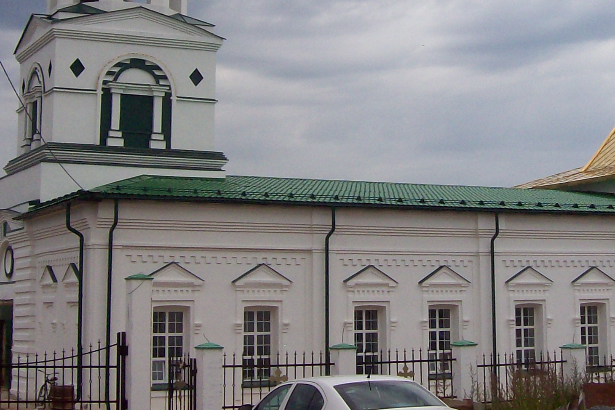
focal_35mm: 73
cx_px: 408
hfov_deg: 27.5
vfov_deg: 18.5
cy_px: 76
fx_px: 1247
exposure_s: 1/551
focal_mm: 6
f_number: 4.8
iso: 80
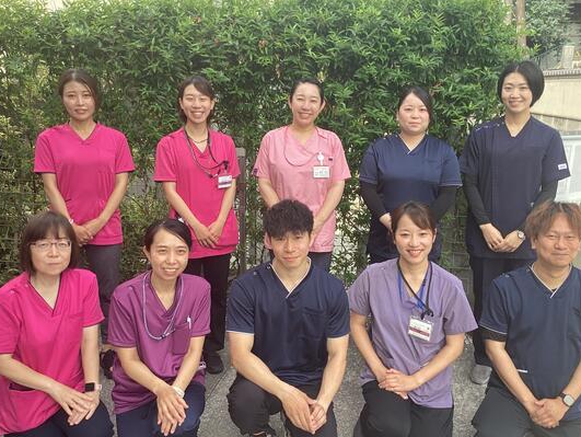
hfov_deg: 52.6
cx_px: 302
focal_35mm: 35
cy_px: 228
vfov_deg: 40.7
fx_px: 588
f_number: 2.4
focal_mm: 3.3
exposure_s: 1/208
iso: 25
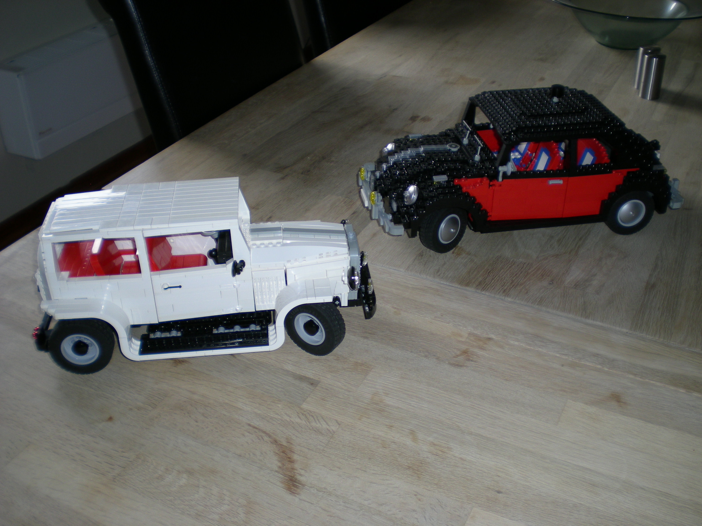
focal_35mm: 38
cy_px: 263
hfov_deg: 49.0
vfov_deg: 37.7
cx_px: 351
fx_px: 771
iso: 50
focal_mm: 6.3
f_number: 3.1
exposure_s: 1/30
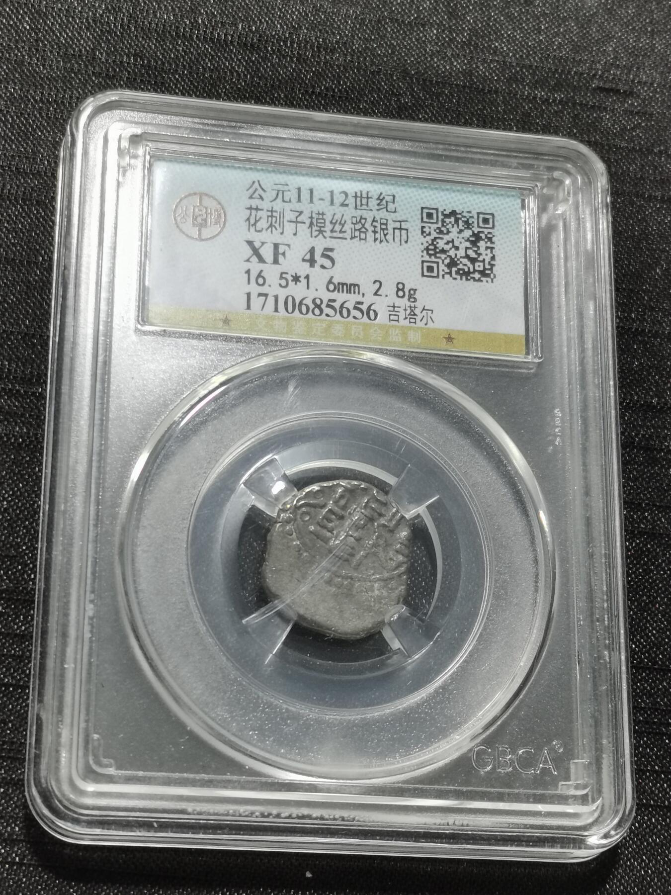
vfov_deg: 26.0
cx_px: 336
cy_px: 448
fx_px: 1938
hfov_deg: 19.6
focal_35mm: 75
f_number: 1.8
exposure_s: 1/100
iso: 100
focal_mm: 5.58
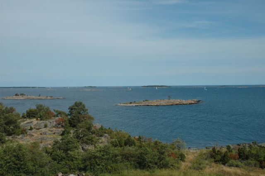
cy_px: 88
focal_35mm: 46
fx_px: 342
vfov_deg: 28.9
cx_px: 132
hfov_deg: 42.3
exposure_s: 1/640
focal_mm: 31
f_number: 14
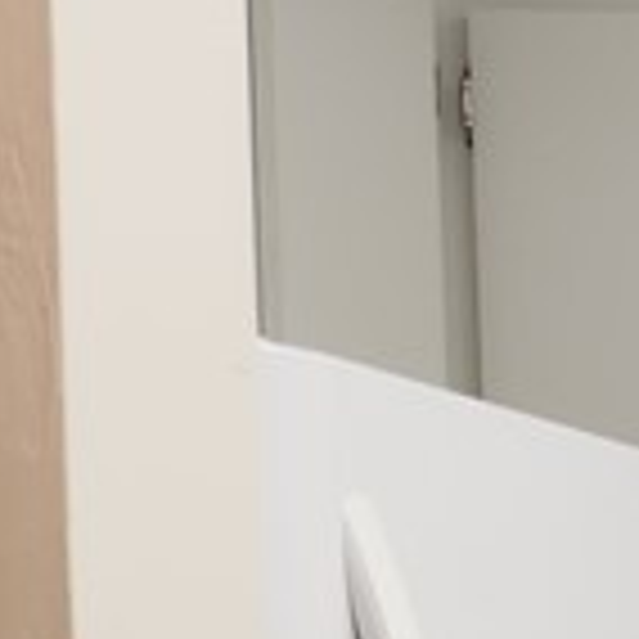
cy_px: 1134
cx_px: 2115
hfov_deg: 8.9
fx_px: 3070
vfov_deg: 11.1
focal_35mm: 147
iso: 100
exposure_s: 1/120
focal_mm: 5.4
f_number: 1.8
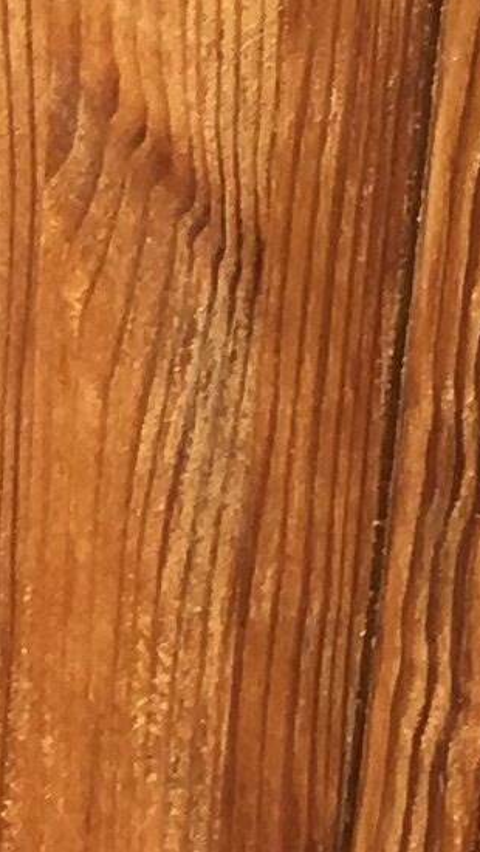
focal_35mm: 231
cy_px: 433
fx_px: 5226
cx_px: -67
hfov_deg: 5.2
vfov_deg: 9.3
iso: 25
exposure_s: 1/212
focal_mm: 4.15
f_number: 2.2
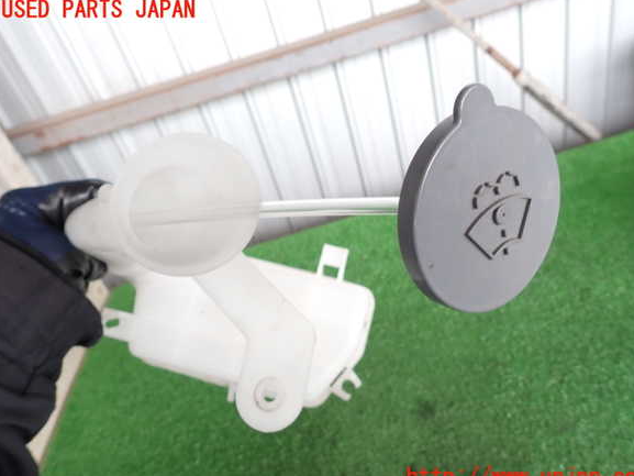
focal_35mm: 26
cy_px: 244
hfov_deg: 67.3
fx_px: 476
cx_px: 325
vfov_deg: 53.1
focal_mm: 4.5
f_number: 2.8
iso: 200
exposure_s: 1/60
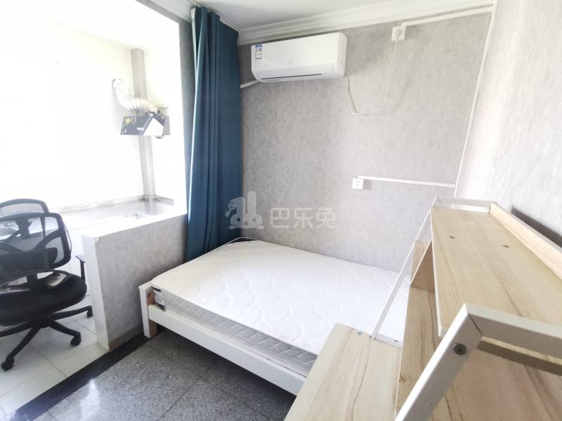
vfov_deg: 78.1
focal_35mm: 16
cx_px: 281
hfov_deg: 94.5
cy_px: 210
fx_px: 260
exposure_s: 1/25
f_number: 2.2
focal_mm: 2.35
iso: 320
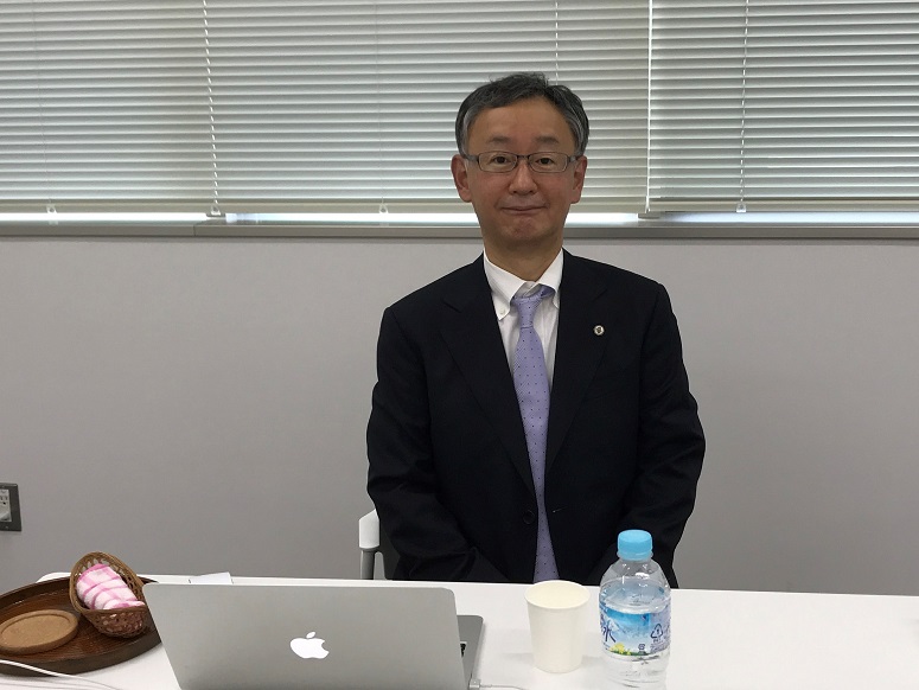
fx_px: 744
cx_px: 460
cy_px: 345
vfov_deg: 49.8
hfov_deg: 63.4
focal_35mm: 28
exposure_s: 1/120
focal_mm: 3.99
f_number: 1.8
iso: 32
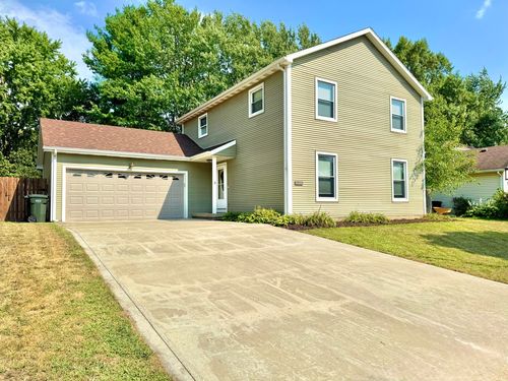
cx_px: 254
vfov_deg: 56.8
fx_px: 352
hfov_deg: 71.6
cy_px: 190
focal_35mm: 24
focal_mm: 6.76
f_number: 1.78
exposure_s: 1/6410
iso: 80
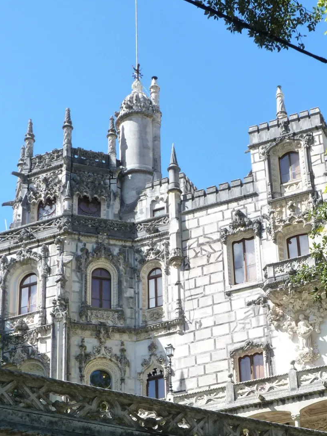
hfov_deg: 20.7
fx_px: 882
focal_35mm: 70
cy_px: 349
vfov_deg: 27.2
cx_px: 276
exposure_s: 1/250
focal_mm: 6.5
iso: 125
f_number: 4.5
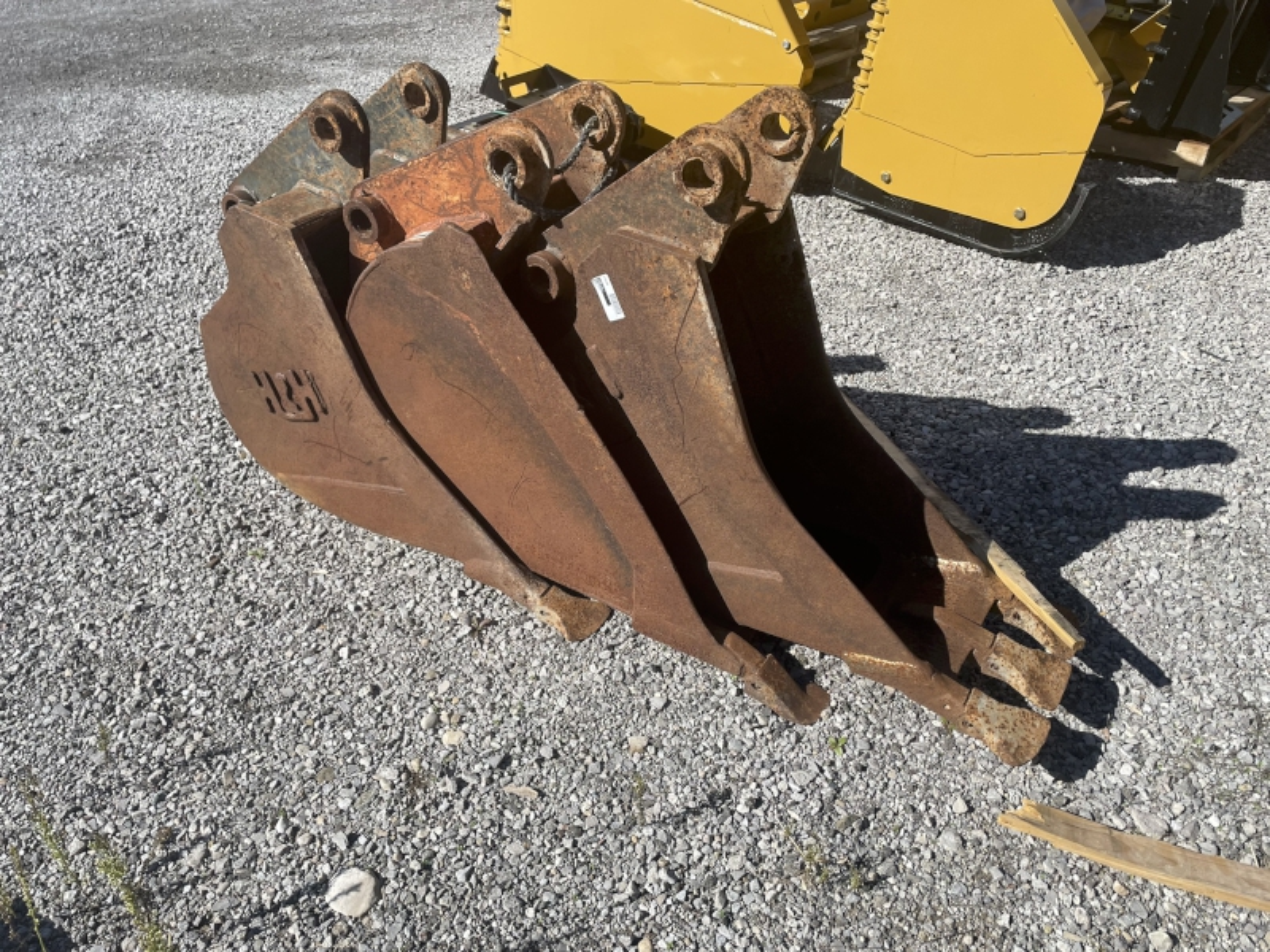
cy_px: 476
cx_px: 635
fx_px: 954
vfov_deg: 53.1
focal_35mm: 26
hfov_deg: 67.3
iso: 32
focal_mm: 4.2
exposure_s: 1/3040
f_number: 1.6
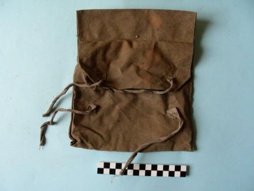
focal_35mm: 38
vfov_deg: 37.7
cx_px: 127
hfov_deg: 49.0
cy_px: 96
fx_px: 279
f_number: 3.5
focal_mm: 6.3
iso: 400
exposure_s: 1/39
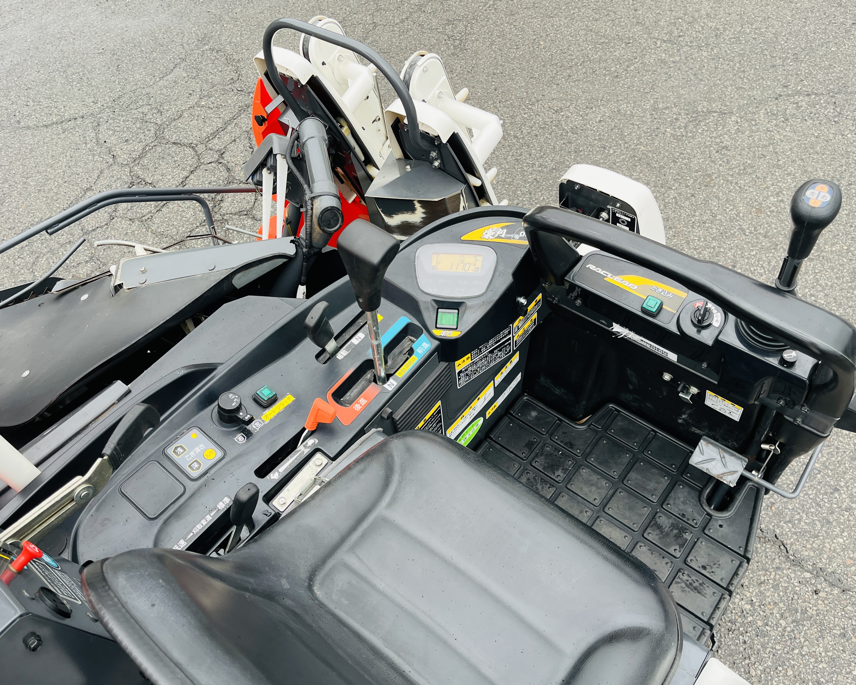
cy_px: 337
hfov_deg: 62.2
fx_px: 709
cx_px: 416
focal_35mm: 28
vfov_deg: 51.5
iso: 80
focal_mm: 5.1
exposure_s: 1/121
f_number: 1.6
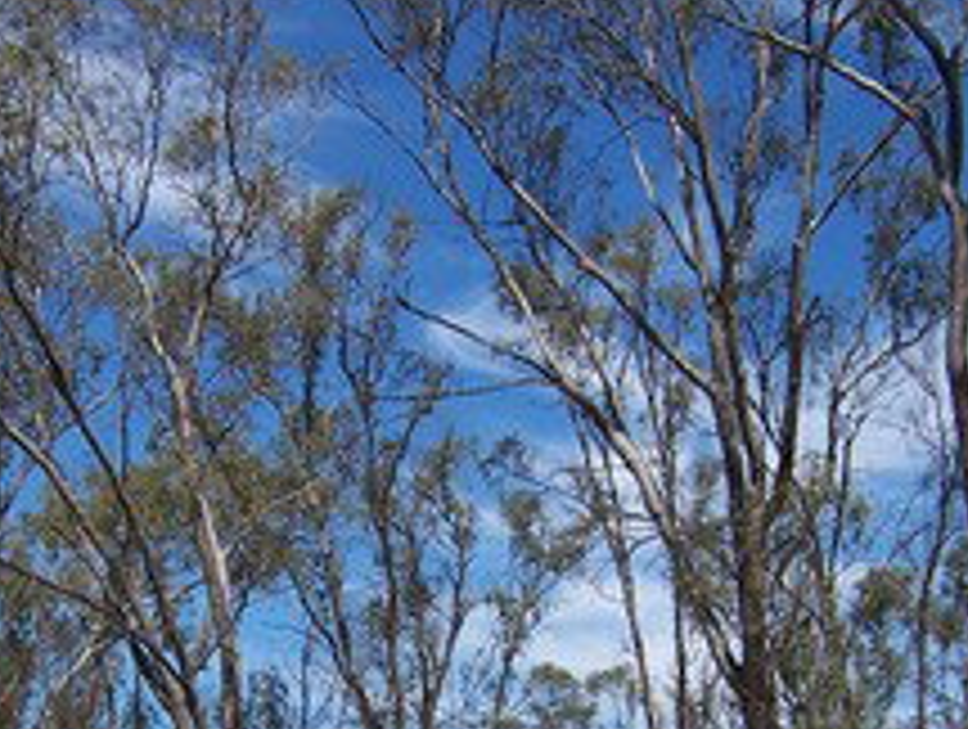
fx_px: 1933
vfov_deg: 20.8
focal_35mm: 69
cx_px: 284
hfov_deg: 27.8
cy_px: 698
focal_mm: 5.5
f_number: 4
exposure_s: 1/1000
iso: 80
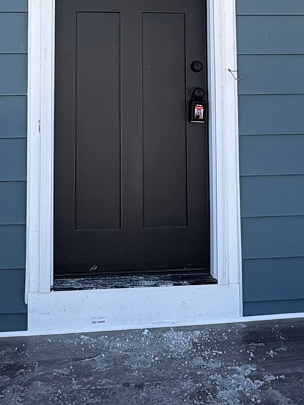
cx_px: 137
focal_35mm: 45
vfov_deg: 39.5
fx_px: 527
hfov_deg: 32.2
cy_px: 53
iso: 40
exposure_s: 1/438
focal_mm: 2.22
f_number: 2.2
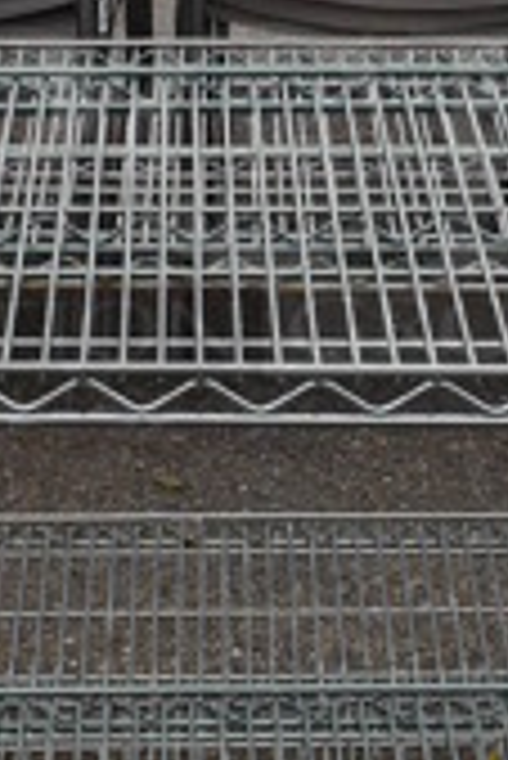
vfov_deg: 12.6
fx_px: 3422
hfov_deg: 8.5
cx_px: 211
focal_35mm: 162
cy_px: 142
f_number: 6.3
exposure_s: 1/250
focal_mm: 20
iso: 200
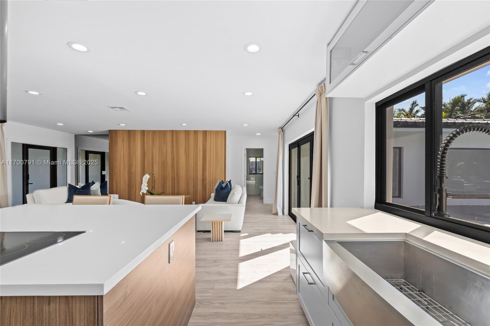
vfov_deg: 73.7
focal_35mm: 16
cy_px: 163
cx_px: 245
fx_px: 218
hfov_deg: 96.7
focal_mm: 16
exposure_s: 1/3
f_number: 16
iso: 250
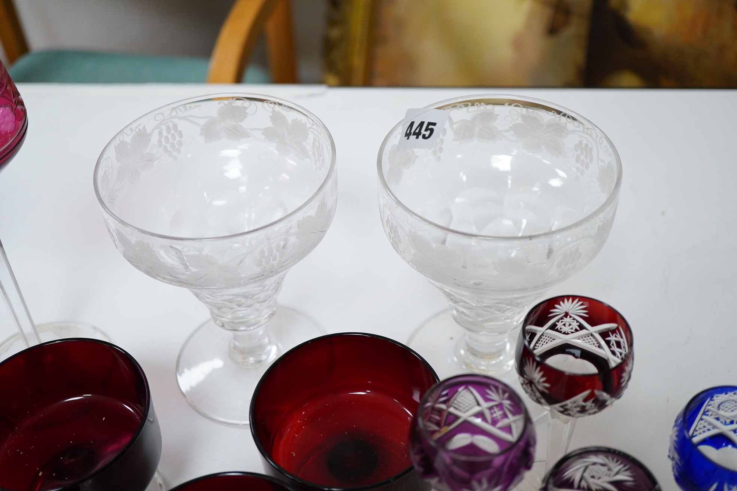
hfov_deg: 43.6
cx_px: 368
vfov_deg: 29.9
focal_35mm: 45
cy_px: 246
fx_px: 921
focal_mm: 30
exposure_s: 1/125
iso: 1250
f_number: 3.5
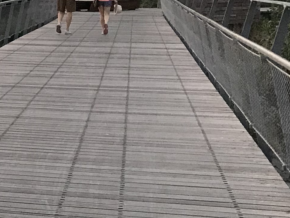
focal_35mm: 117
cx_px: -219
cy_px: 0
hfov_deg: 14.8
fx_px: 980
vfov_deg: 12.5
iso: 40
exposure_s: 1/25
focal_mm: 3.99
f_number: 1.8
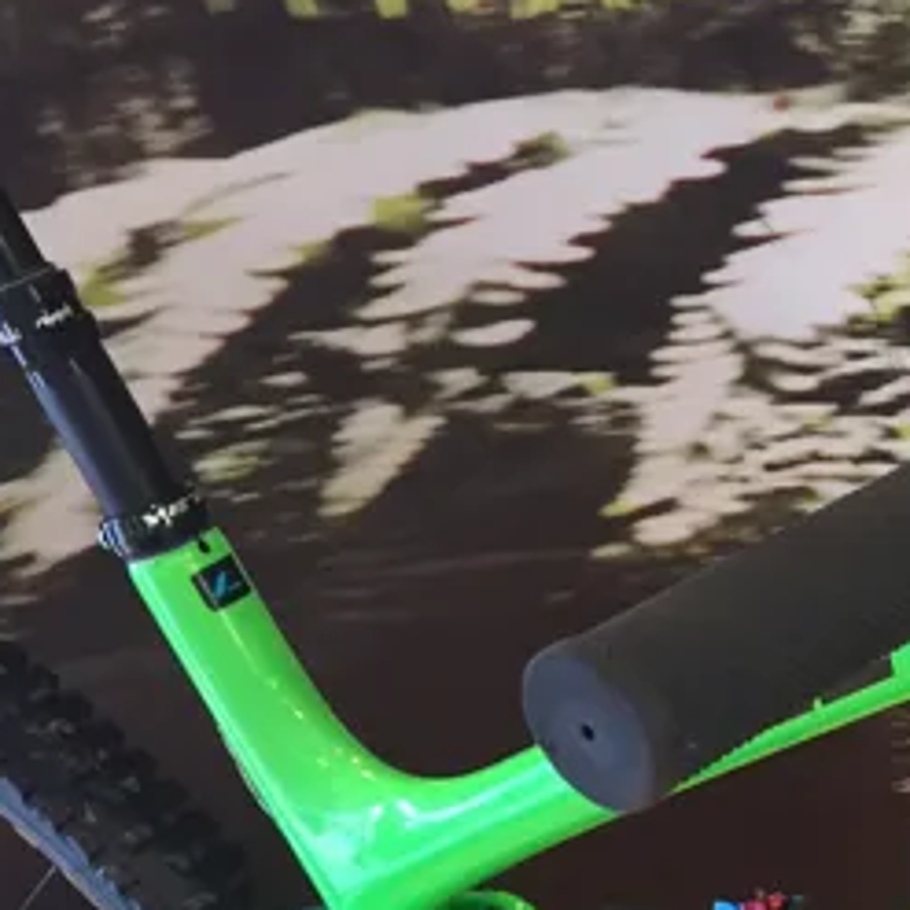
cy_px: 910
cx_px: 1452
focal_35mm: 83
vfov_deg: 20.2
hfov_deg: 18.1
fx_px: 2469
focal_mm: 4.15
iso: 125
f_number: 2.2
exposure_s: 1/33
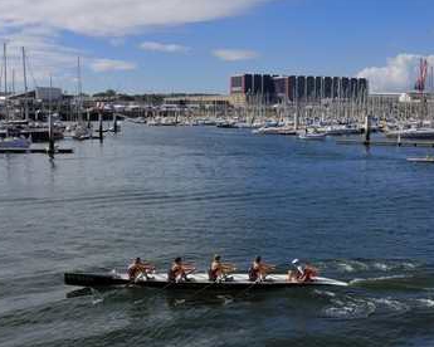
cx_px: 228
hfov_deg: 38.8
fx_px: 617
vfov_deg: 31.5
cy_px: 172
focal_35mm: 48
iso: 100
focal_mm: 28
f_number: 11
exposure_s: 1/160
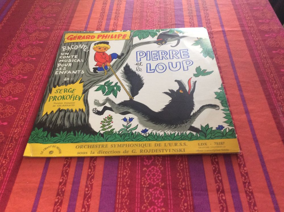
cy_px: 106
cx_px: 142
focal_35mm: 32
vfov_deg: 44.1
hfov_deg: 56.9
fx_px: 262
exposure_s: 1/25
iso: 100
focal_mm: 3.3
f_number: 2.4
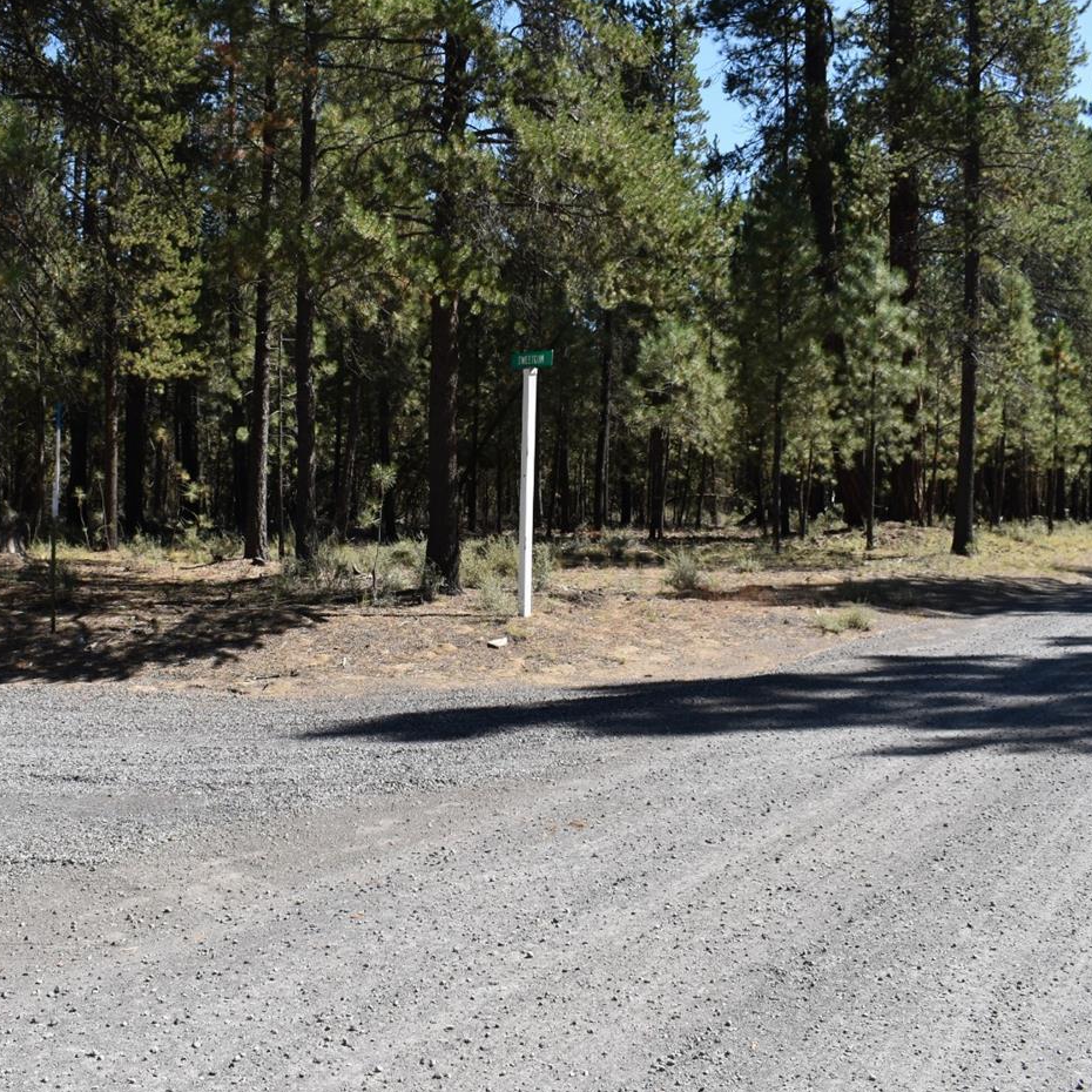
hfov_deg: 44.7
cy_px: 539
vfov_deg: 44.9
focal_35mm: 37
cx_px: 437
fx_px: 1321
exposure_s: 1/200
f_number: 8
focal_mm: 18
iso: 100
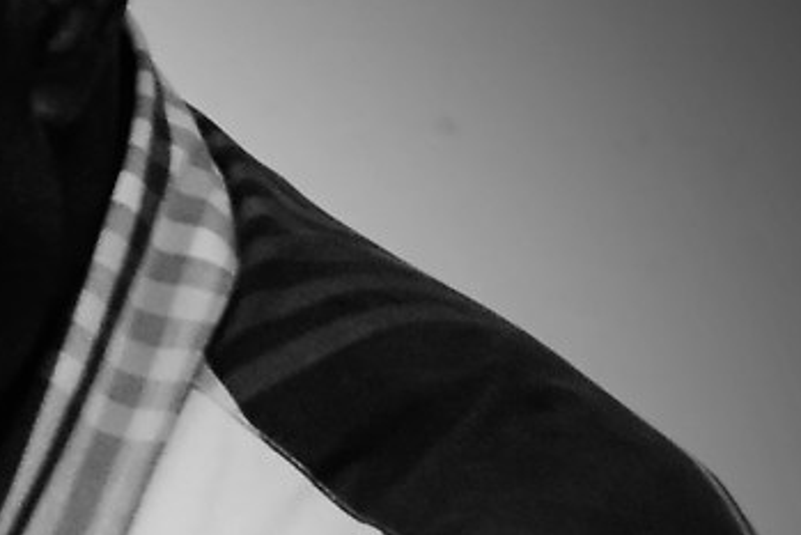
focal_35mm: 278
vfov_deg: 4.9
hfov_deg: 6.8
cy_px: 1109
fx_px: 6197
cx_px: -1503
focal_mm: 27
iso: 1600
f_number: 4
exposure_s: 1/50
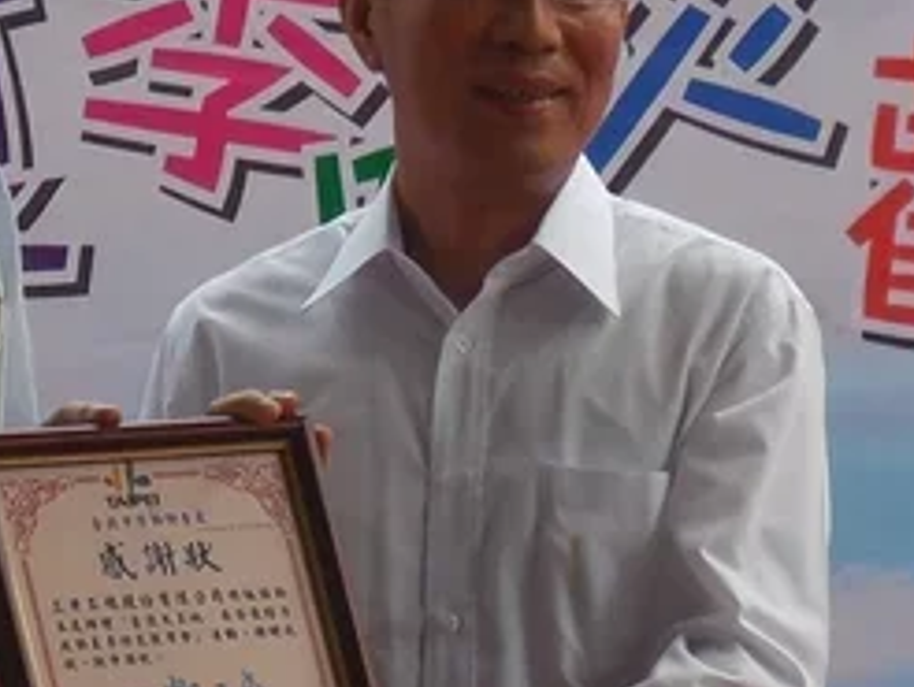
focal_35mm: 815
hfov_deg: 2.4
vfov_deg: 1.8
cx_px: 338
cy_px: 388
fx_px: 21540
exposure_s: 1/160
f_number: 5.8
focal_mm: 40.2
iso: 125
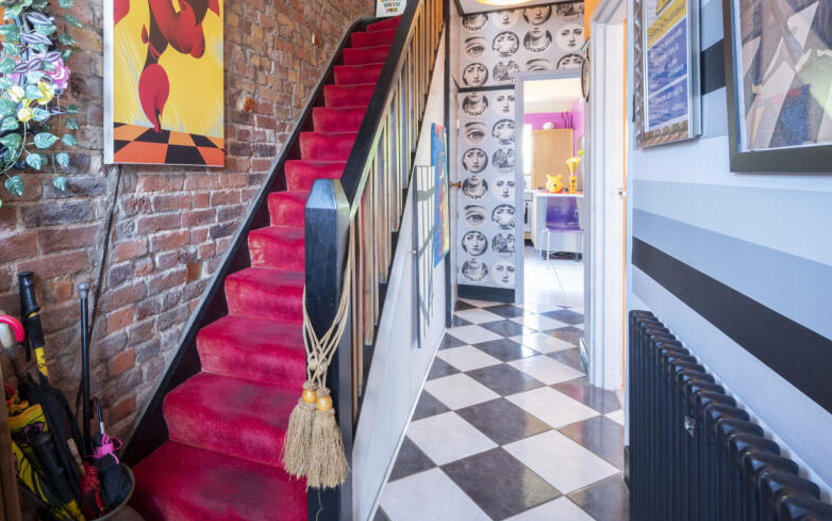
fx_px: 454
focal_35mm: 20
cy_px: 172
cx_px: 322
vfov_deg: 58.3
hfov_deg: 83.7
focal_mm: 15
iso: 200
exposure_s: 5
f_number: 16
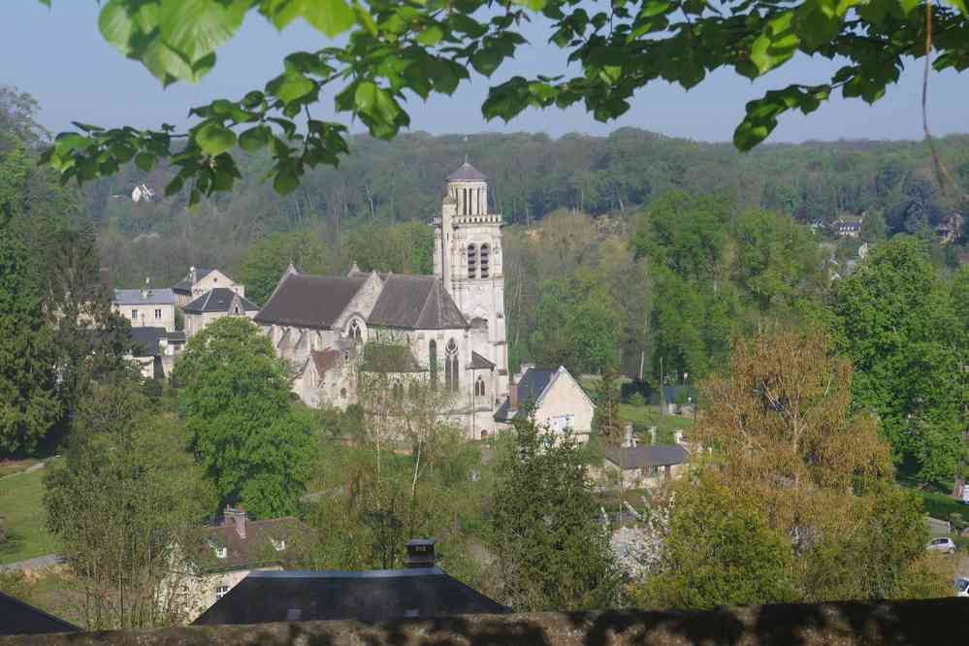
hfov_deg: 24.6
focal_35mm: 82
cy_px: 323
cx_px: 484
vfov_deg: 16.6
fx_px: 2220
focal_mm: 55
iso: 200
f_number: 11
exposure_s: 1/100
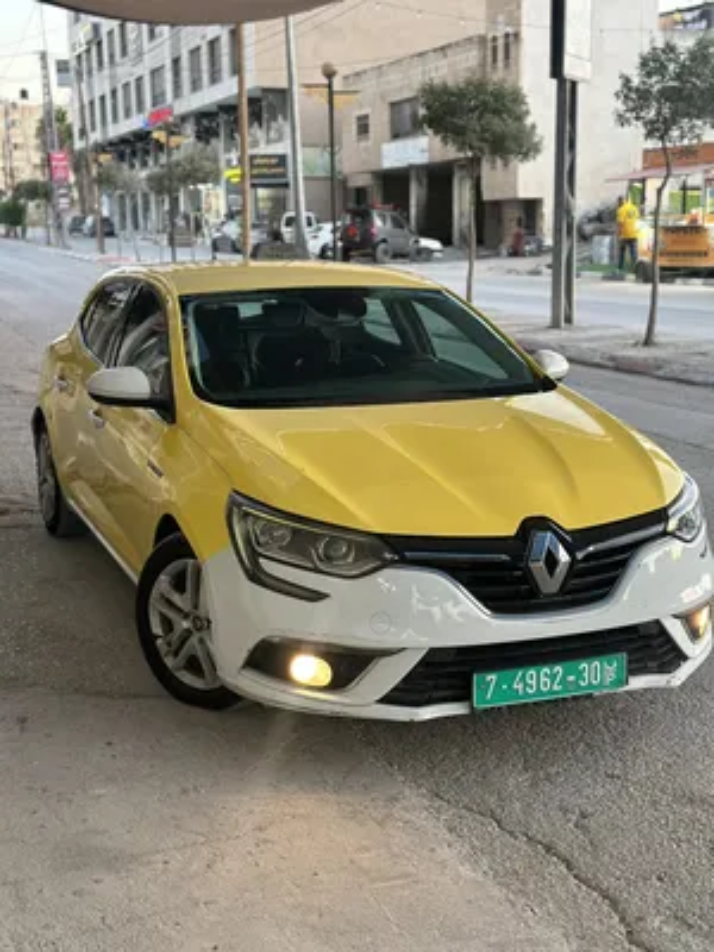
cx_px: 357
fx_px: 1320
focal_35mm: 48
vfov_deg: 39.7
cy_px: 476
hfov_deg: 30.3
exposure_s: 1/100
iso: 160
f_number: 1.78
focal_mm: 6.86
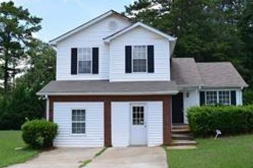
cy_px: 77
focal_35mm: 43
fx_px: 302
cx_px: 143
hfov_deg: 45.3
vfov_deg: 31.2
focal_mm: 24
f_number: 11
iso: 400
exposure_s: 1/320
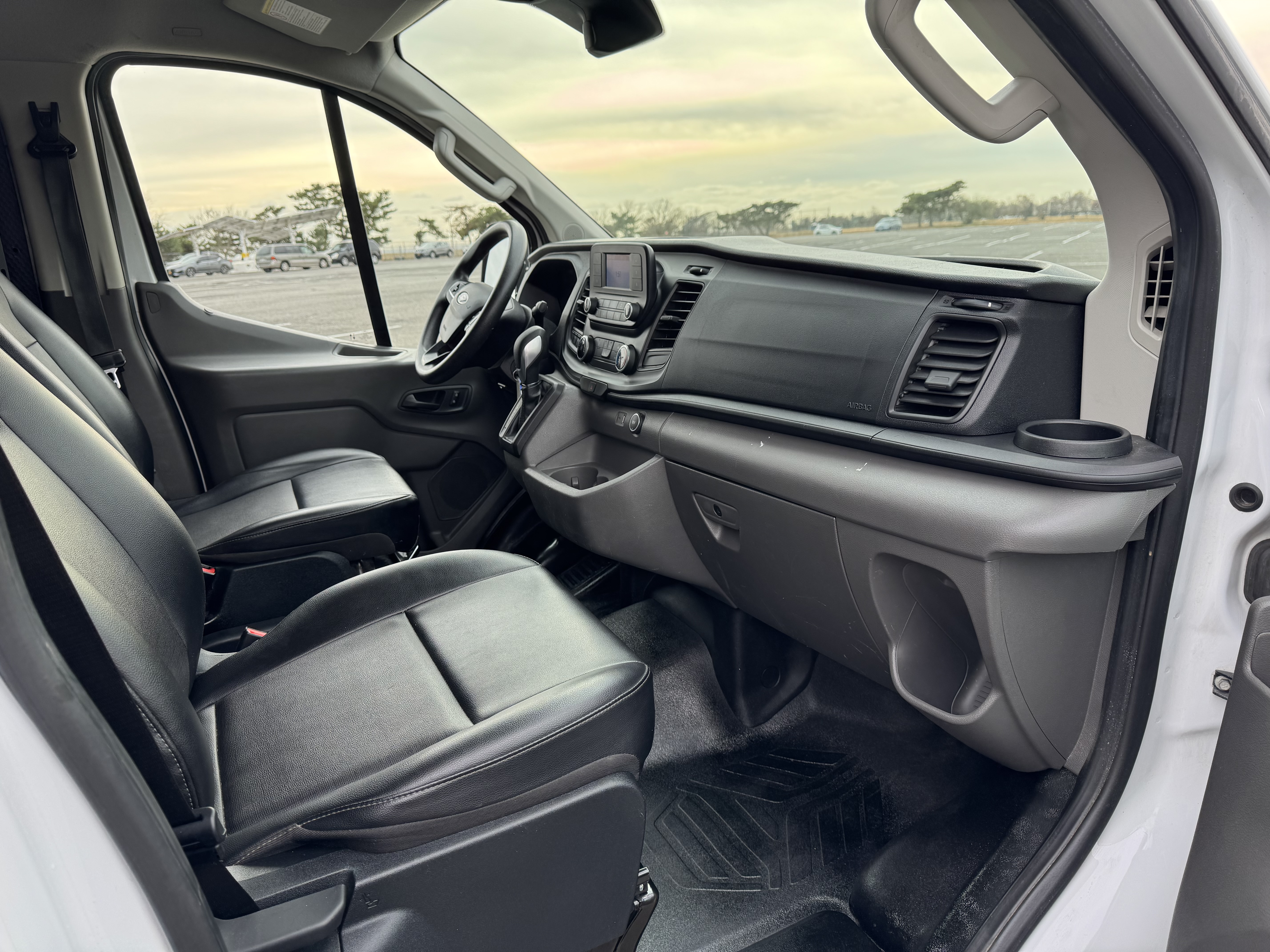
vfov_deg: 56.8
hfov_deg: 71.6
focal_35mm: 24
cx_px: 635
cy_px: 476
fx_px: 881
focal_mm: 6.76
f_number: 1.78
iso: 80
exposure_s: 1/383
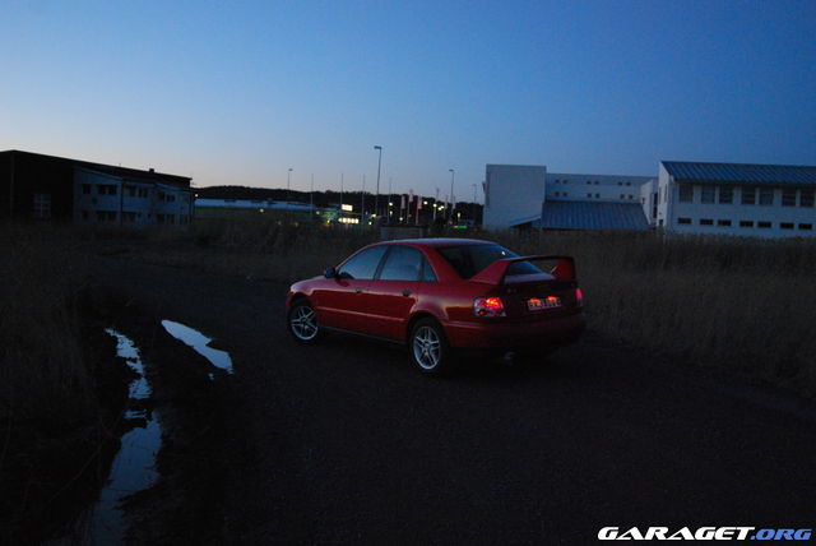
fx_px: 749
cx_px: 408
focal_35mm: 33
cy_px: 273
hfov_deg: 57.2
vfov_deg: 40.0
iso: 1600
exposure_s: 1/60
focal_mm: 22
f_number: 3.8
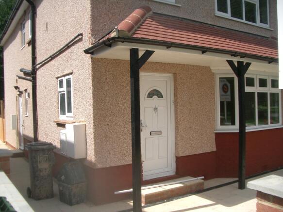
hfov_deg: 52.6
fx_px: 286
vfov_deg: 40.7
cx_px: 142
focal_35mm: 35
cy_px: 106
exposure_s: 1/800
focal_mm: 5.8
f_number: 2.6
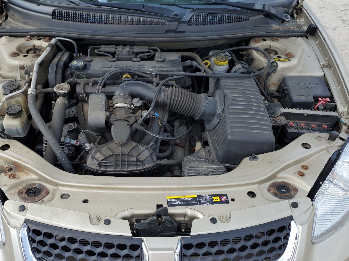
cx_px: 154
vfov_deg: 46.7
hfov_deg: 59.8
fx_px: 302
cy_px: 144
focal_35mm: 30
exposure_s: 1/1429
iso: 50
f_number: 1.5
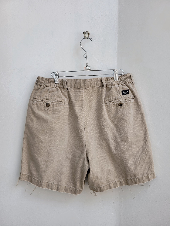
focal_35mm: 26
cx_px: 85
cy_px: 113
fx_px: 170
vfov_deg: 67.3
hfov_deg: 53.1
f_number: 1.8
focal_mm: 5.4
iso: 40
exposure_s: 1/172
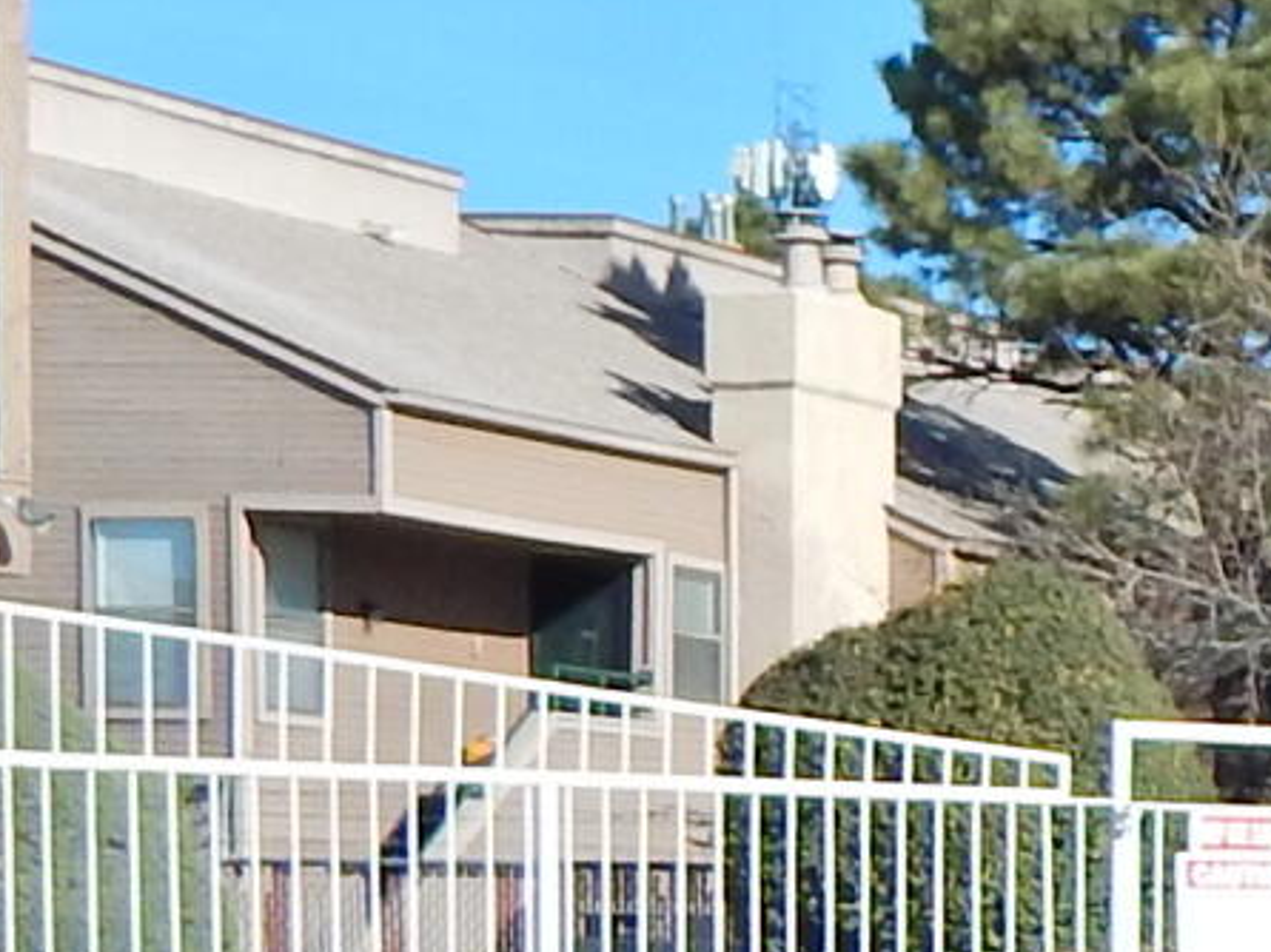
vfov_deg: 9.7
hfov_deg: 12.0
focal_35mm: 148
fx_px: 5431
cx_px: 2439
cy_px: 1462
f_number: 6
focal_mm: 4
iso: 125
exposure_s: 1/500
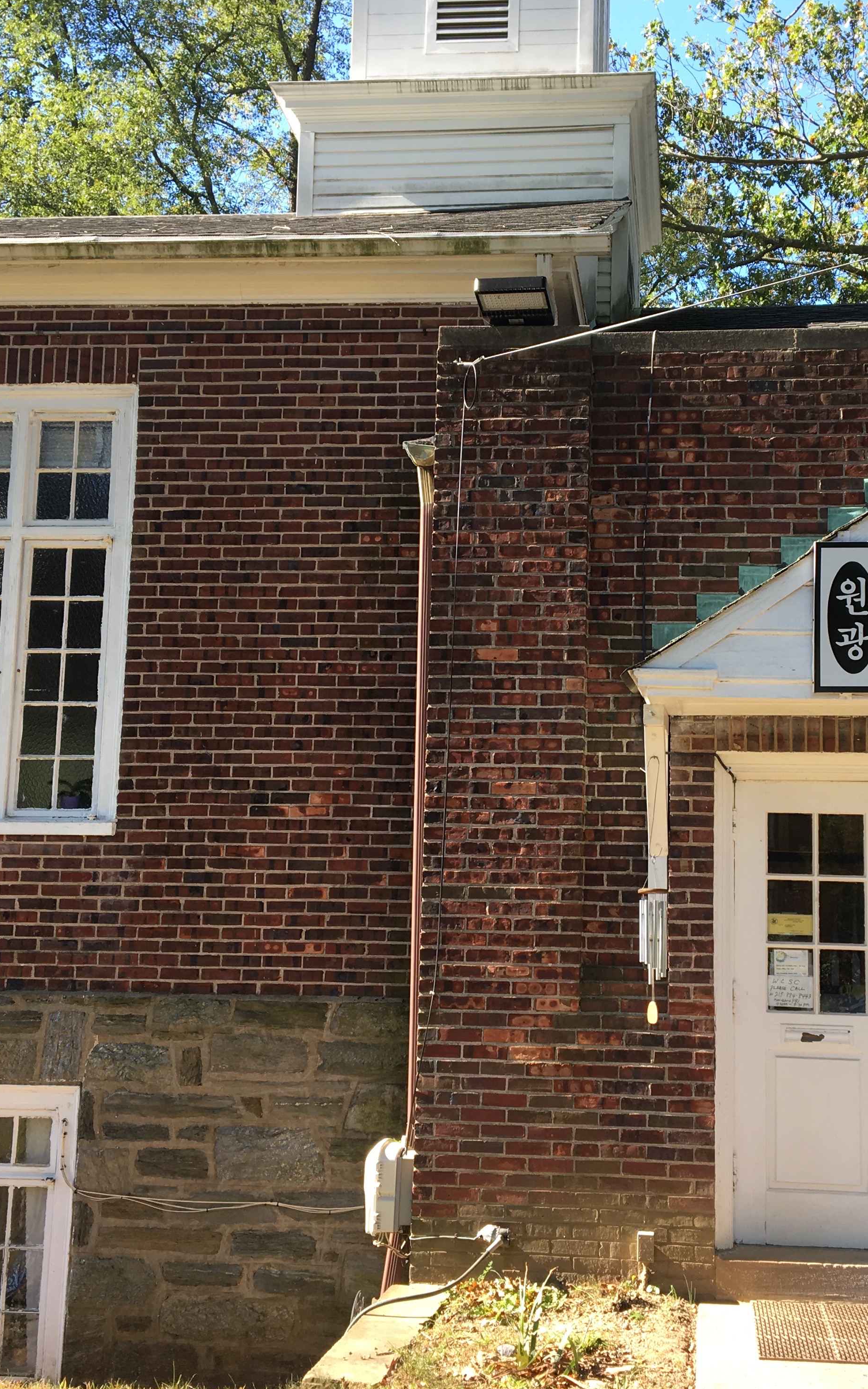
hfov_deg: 30.4
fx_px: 1590
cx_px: 559
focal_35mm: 42
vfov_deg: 47.2
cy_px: 686
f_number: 2.2
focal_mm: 4.15
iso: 25
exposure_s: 1/236
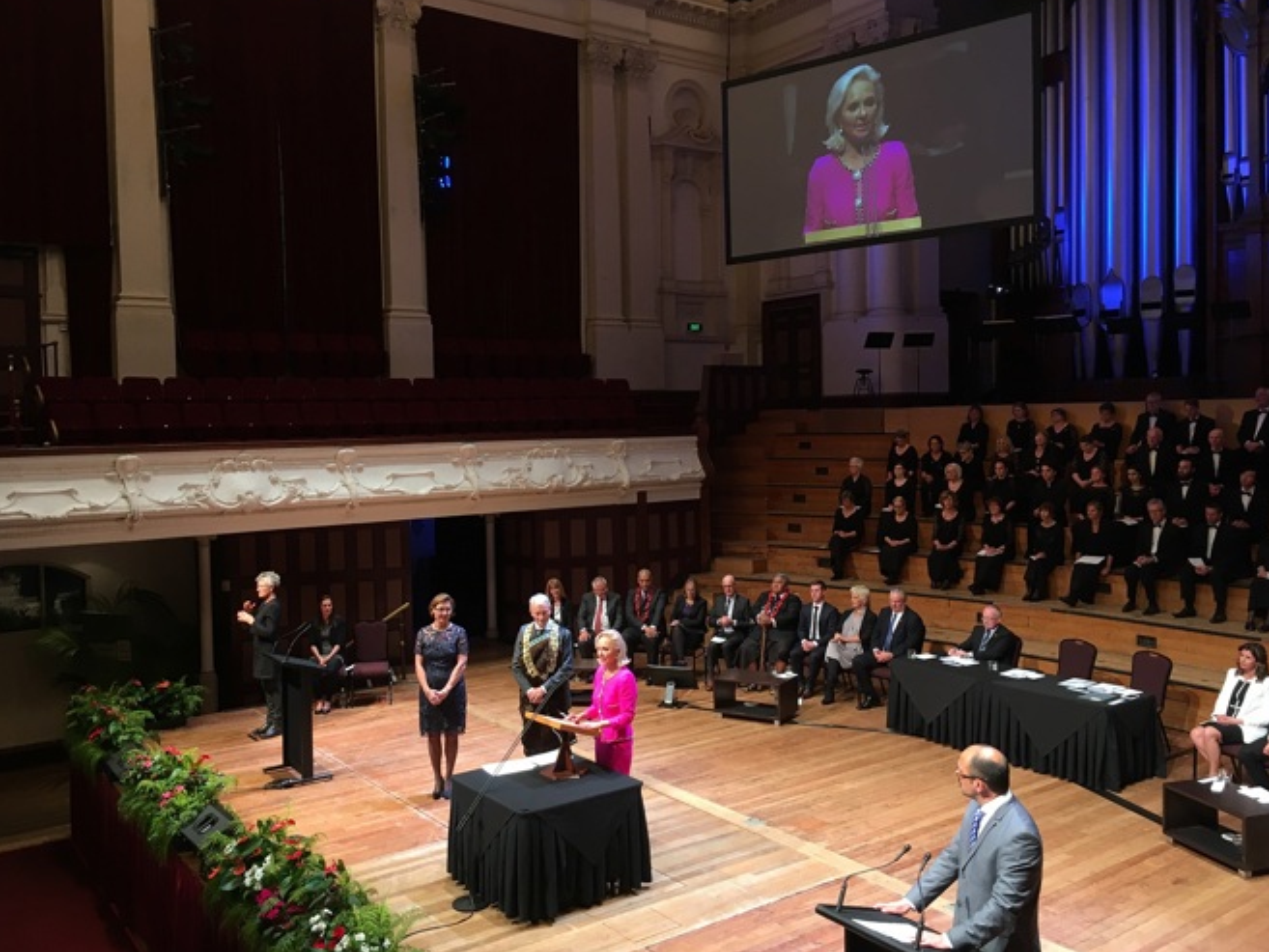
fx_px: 1100
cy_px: 463
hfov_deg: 59.9
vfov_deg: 46.8
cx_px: 618
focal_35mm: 30
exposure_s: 1/33
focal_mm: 4.15
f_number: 2.2
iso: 80
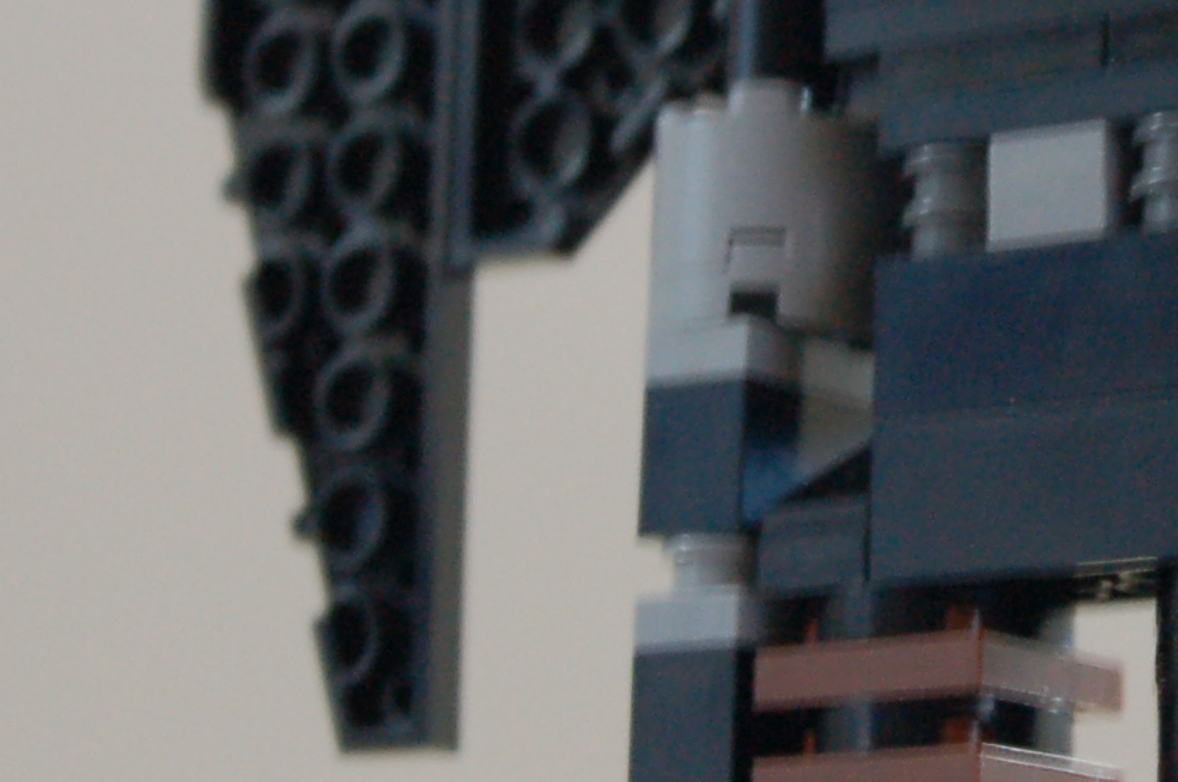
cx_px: 1285
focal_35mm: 151
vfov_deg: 9.0
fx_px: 4935
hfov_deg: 13.4
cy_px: -56
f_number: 5.6
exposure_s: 1/8
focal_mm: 28
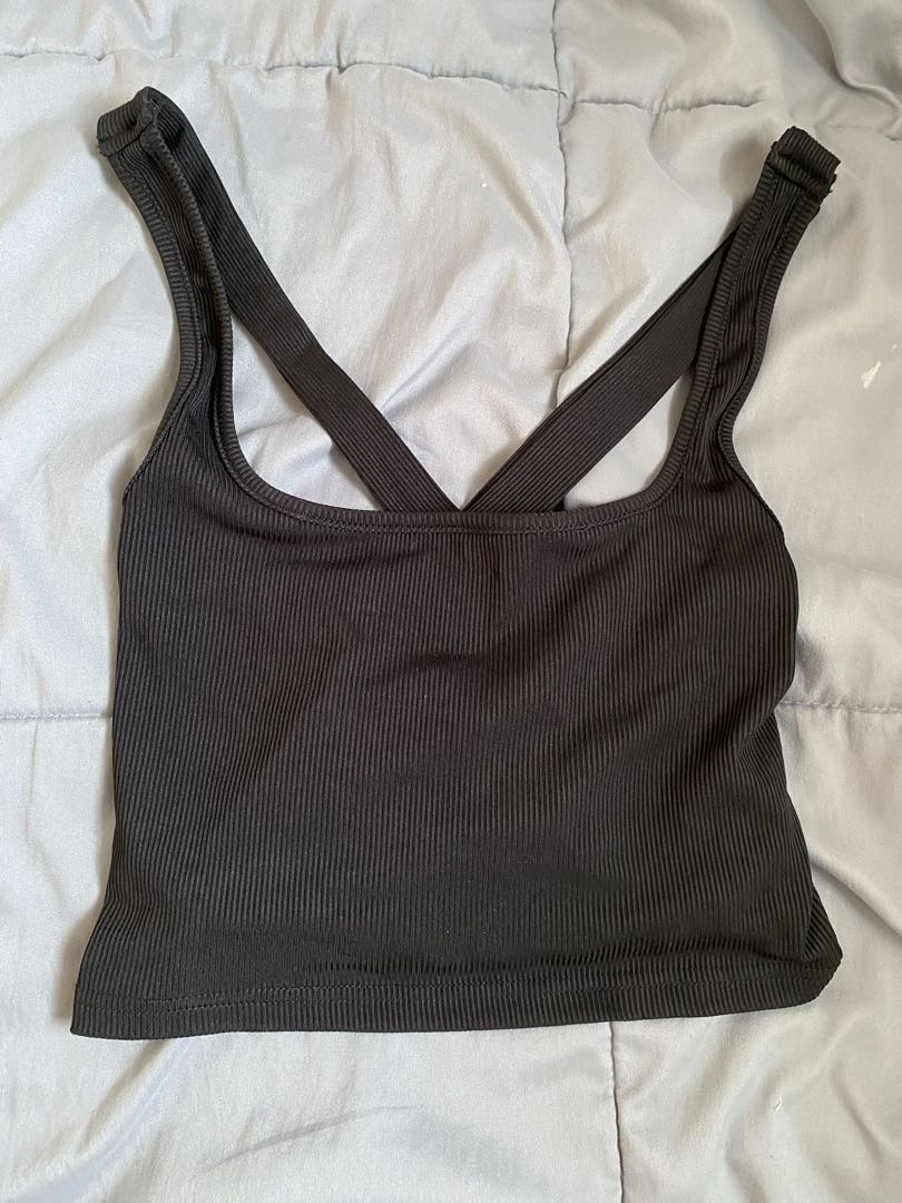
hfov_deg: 53.1
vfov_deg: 67.3
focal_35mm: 26
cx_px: 451
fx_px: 903
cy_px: 602
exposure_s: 1/60
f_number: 1.8
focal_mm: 4.25
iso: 500
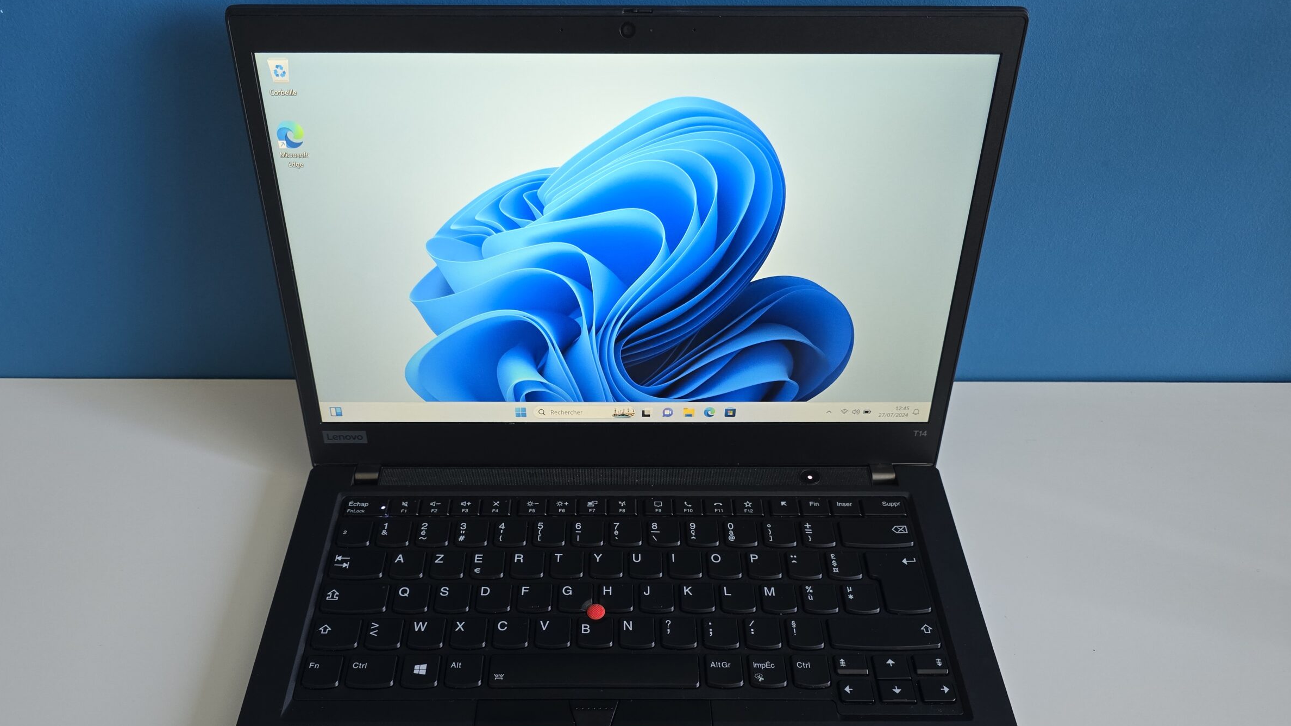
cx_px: 623
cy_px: 472
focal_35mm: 27
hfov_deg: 69.8
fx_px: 924
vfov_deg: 42.4
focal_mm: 6.3
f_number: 1.7
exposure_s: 1/55
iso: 160
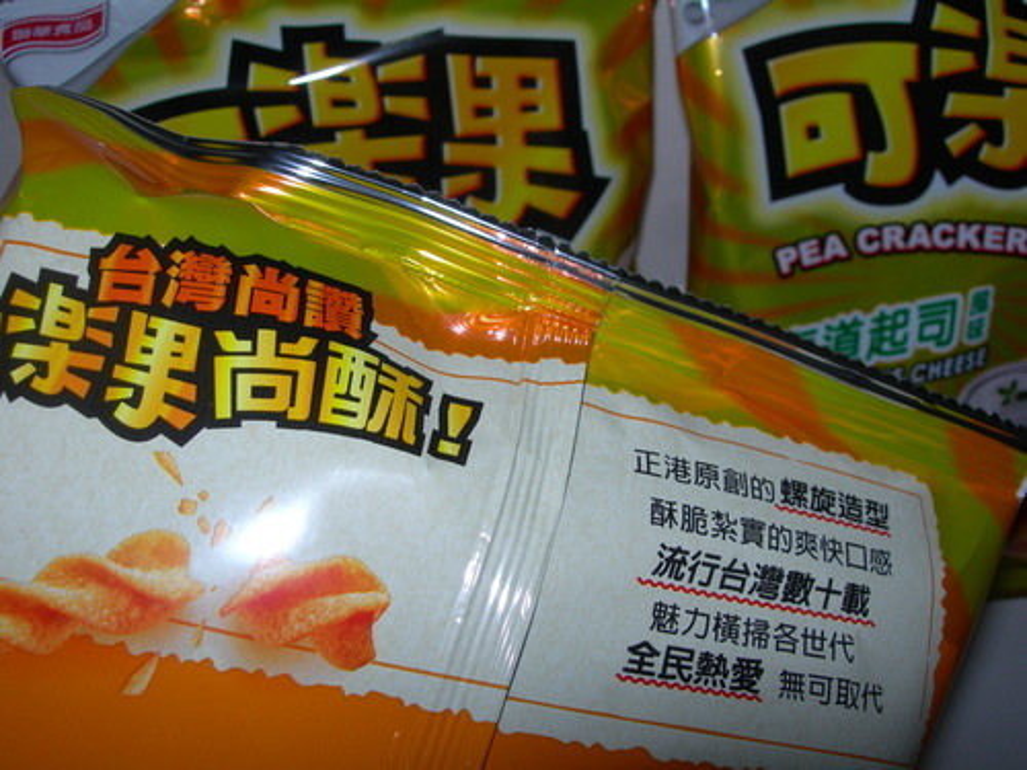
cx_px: 514
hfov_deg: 49.0
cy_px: 385
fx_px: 1127
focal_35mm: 38
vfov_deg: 37.7
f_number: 4.8
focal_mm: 7.8
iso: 50
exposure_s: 1/60.1
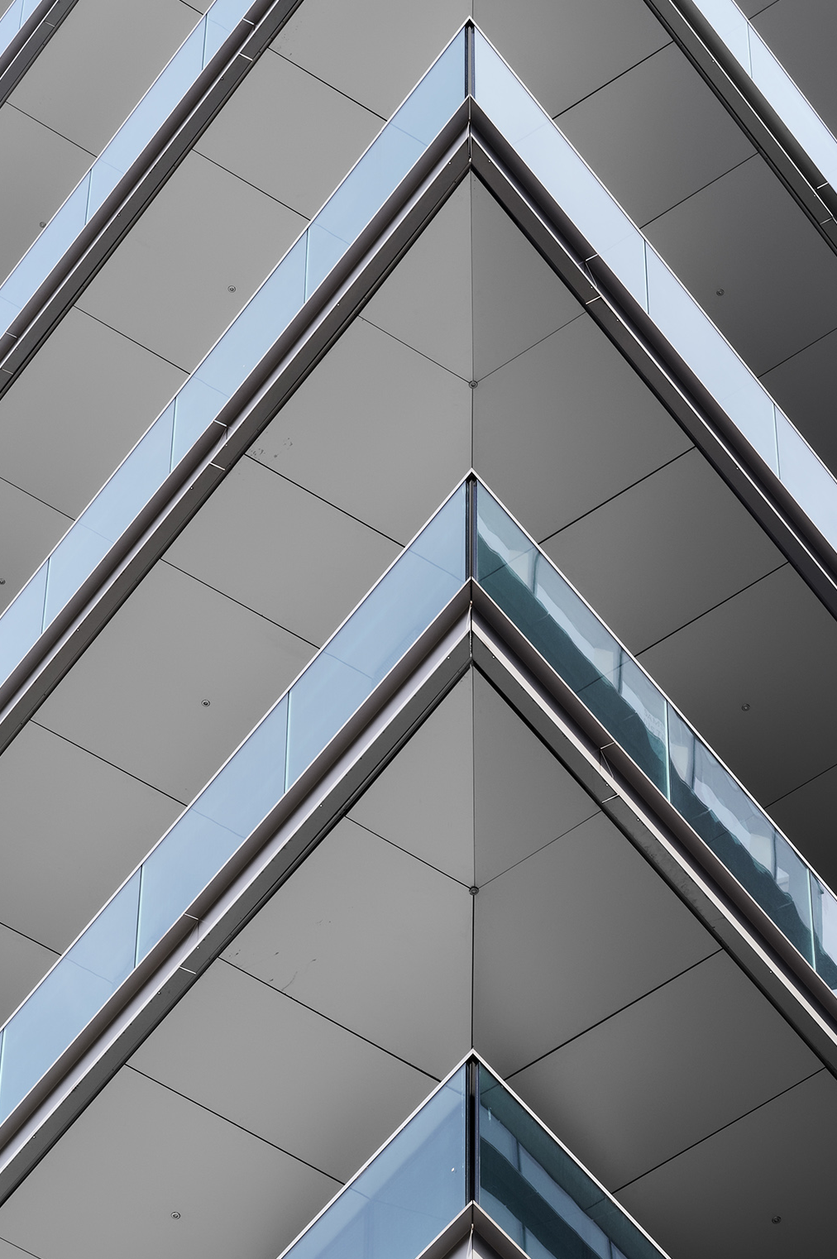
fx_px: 4772
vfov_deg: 15.0
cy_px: 698
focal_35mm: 137
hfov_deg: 10.0
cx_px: 472
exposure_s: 1/60
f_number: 13
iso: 160
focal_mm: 77
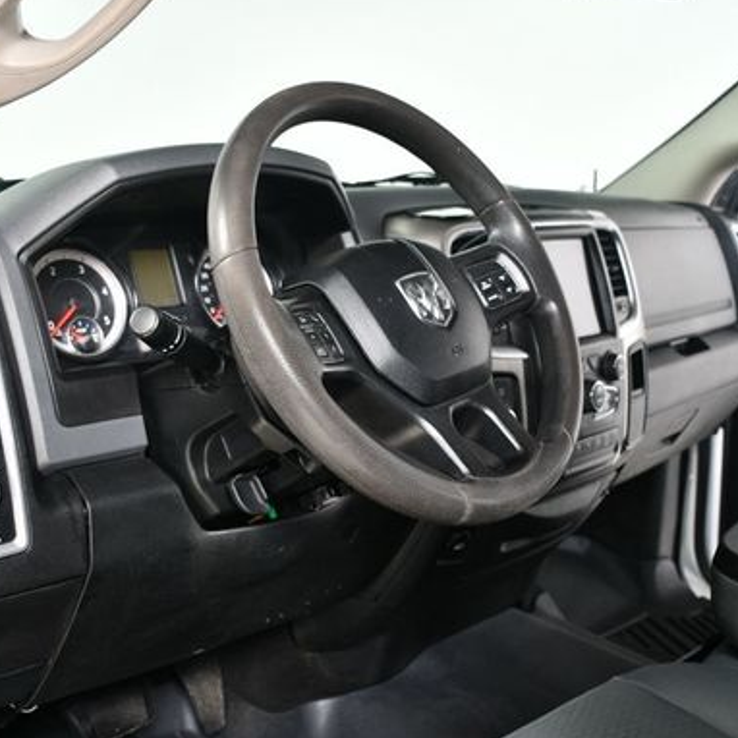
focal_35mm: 47
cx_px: 344
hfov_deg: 36.0
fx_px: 1134
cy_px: 367
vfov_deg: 36.1
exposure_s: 1/160
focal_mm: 22
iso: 100
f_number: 3.5
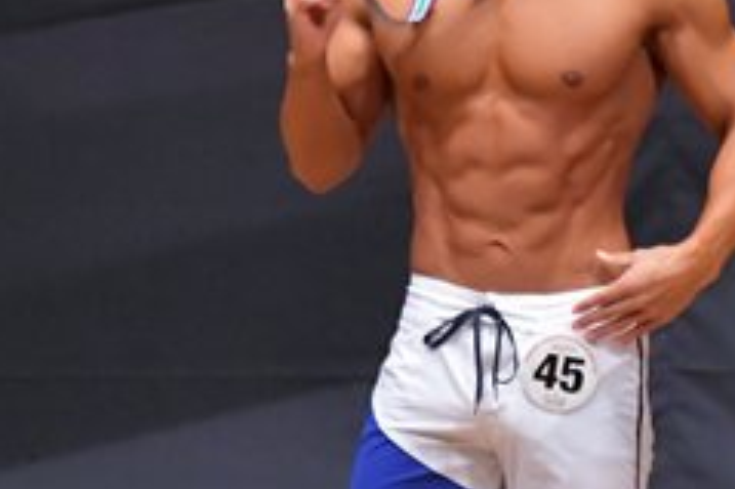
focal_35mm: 925
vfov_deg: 1.5
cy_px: 372
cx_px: 534
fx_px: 18872
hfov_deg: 2.2
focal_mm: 190
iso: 6400
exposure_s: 1/400
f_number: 5.6
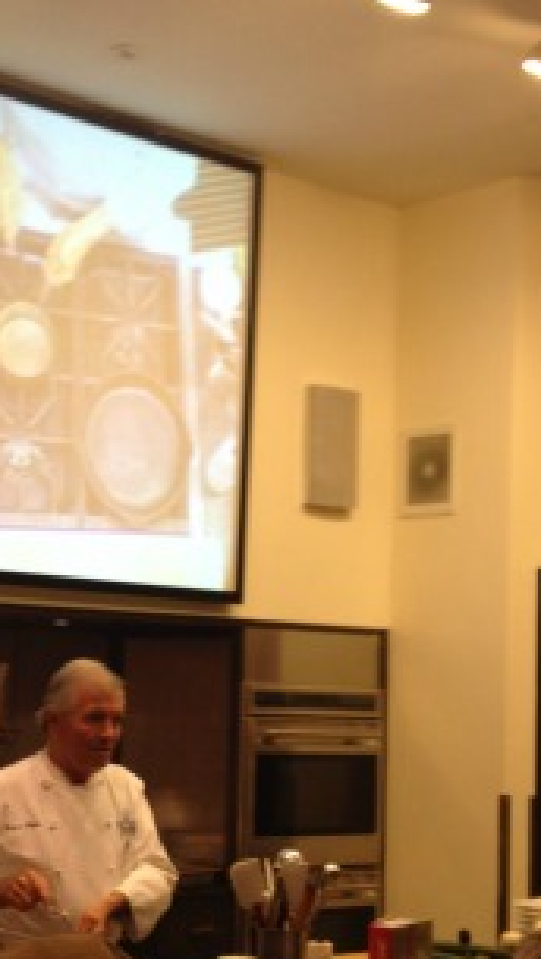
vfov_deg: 29.3
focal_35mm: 72
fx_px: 1833
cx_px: 135
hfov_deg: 16.7
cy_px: 553
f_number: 2.4
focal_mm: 4.28
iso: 80
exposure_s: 1/20
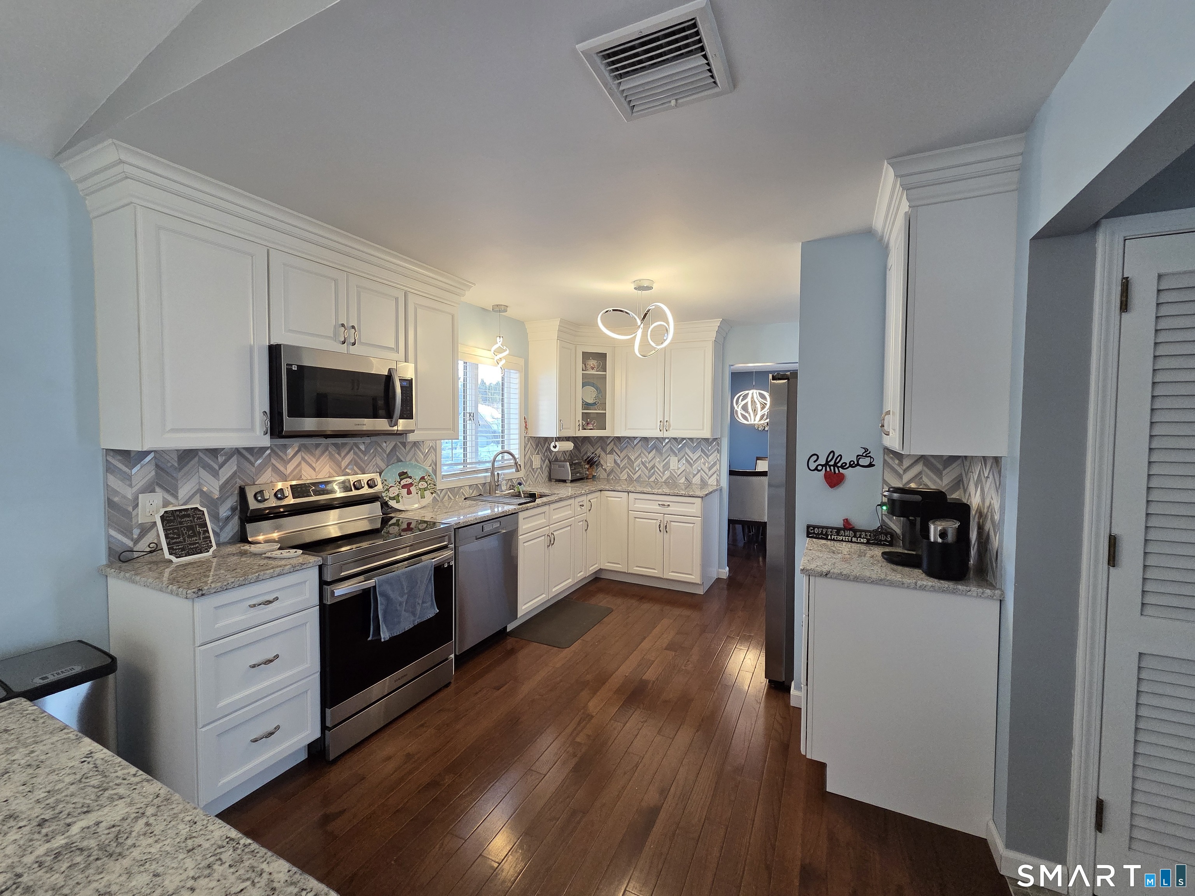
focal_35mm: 13
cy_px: 448
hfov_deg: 106.2
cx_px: 598
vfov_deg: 89.9
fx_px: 449
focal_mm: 2.2
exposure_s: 1/120
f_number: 2.2
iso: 320
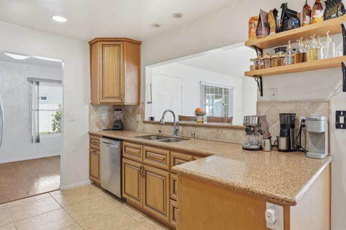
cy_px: 115
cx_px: 173
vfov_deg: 61.9
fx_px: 192
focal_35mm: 20
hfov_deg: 84.0
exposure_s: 1/80
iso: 125
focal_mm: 20
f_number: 10
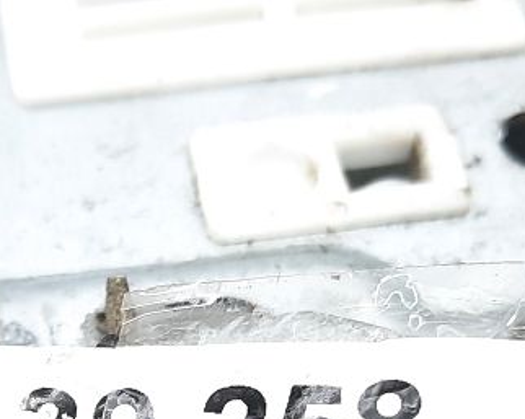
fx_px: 1413
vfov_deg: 16.5
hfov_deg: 21.0
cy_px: 419
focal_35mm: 91
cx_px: 183
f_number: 2
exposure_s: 1/50
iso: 160
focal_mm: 4.6
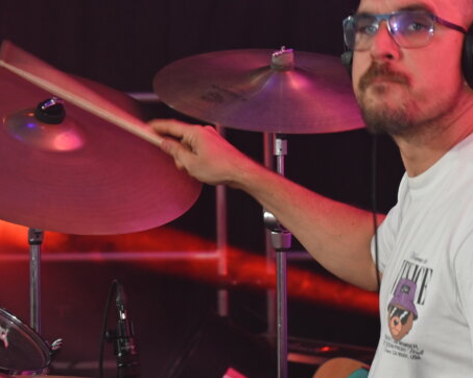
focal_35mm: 157
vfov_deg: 9.8
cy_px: 230
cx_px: 316
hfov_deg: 12.3
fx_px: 2197
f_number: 6
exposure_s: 1/60
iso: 1250
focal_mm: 74
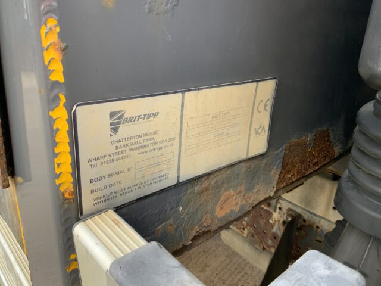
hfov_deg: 61.7
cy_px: 143
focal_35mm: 29
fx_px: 319
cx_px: 190
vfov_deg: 48.2
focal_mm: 3
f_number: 1.8
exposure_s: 1/122
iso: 32
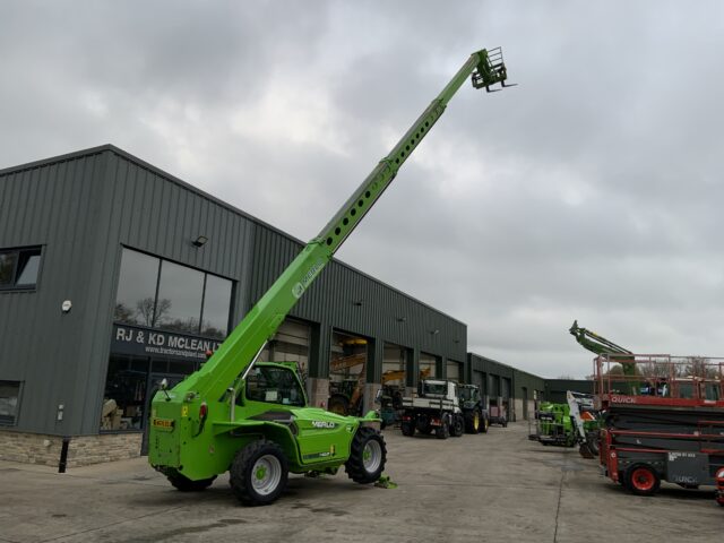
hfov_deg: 61.7
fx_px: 607
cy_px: 272
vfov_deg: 48.2
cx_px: 362
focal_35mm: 29
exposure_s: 1/122
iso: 20
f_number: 1.8
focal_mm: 3
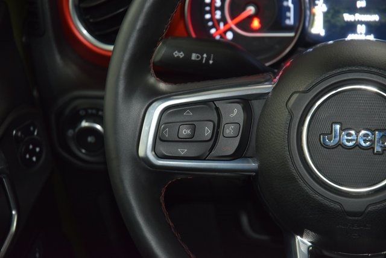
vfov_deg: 13.0
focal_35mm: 105
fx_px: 1126
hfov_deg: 19.5
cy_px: 129
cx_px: 193
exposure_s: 1/20
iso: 1250
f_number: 4.5
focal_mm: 70
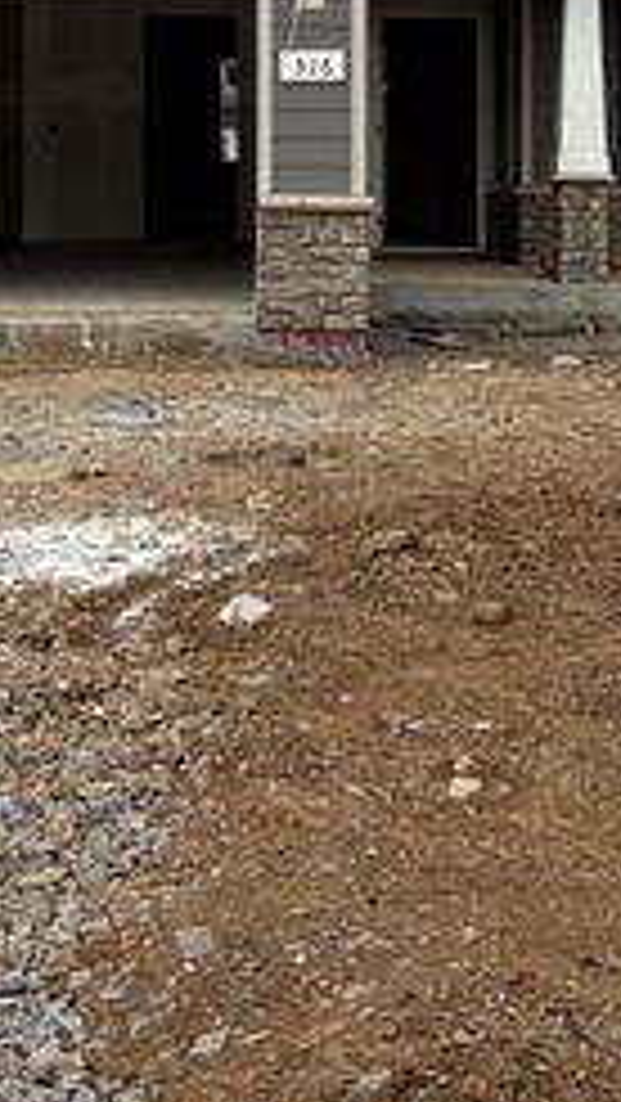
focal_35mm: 77
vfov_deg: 26.5
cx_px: 324
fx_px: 2252
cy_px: 79
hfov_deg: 15.7
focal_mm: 5.96
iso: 50
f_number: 1.6
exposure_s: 1/2639
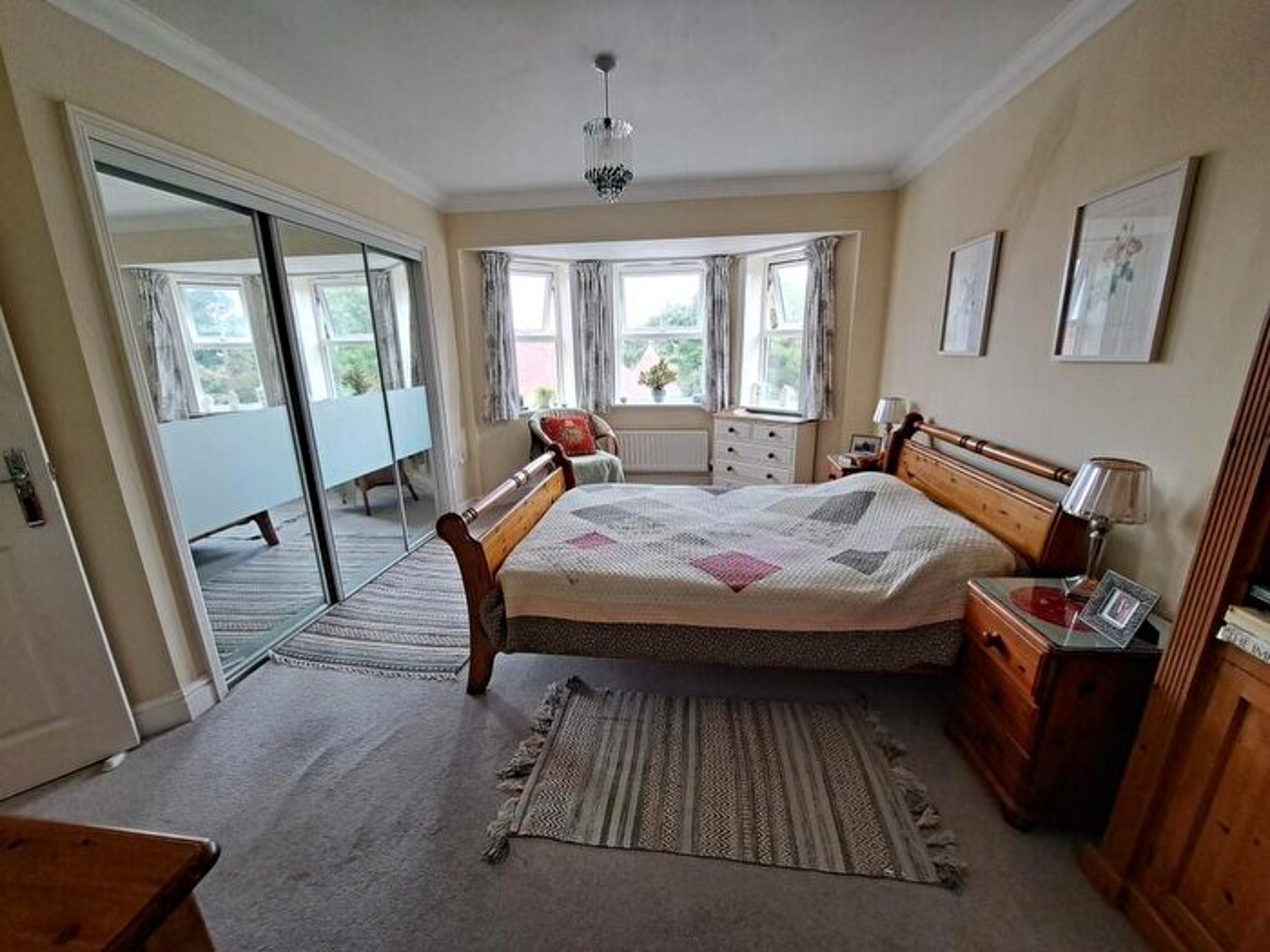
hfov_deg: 106.2
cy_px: 476
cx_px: 635
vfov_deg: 89.9
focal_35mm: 13
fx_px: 477
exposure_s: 1/50
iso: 80
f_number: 2.2
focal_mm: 1.74
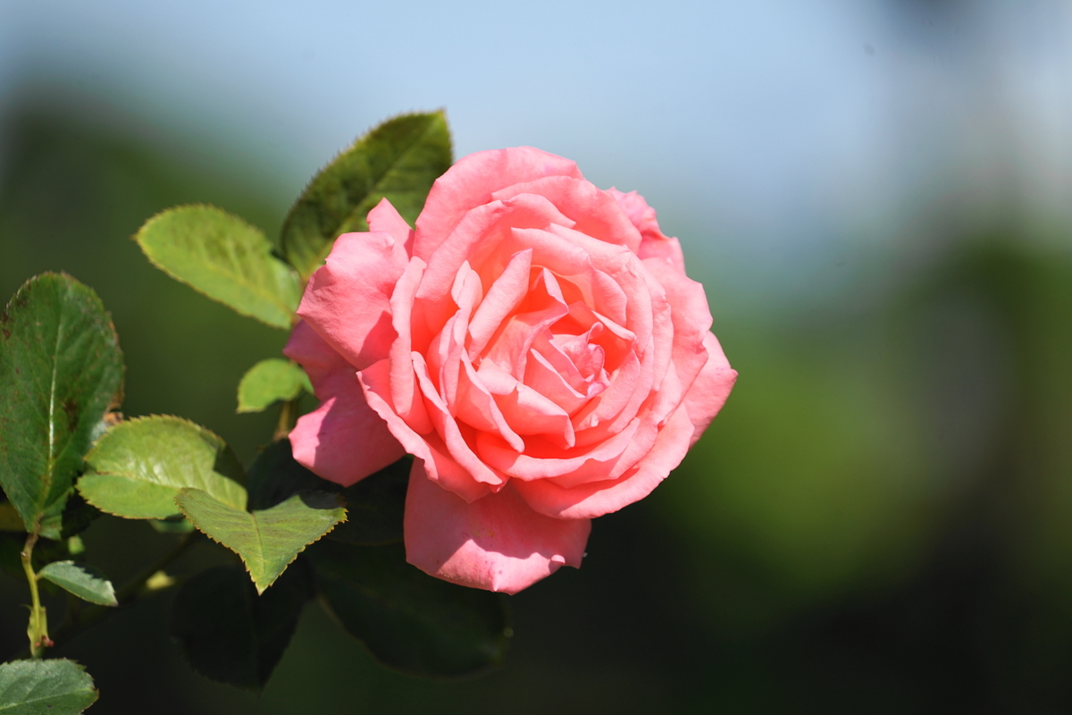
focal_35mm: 300
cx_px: 536
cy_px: 358
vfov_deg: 4.6
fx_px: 8933
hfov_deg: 6.9
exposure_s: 1/640
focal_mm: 300
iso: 100
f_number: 7.1
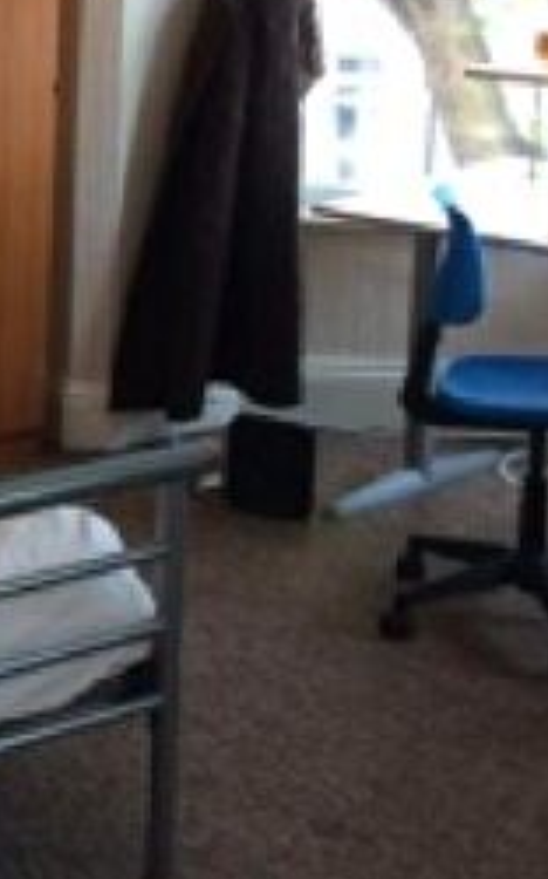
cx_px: -218
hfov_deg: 14.4
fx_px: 2057
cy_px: 251
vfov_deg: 23.9
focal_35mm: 86
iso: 50
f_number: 2.2
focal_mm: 4.15
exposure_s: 1/33
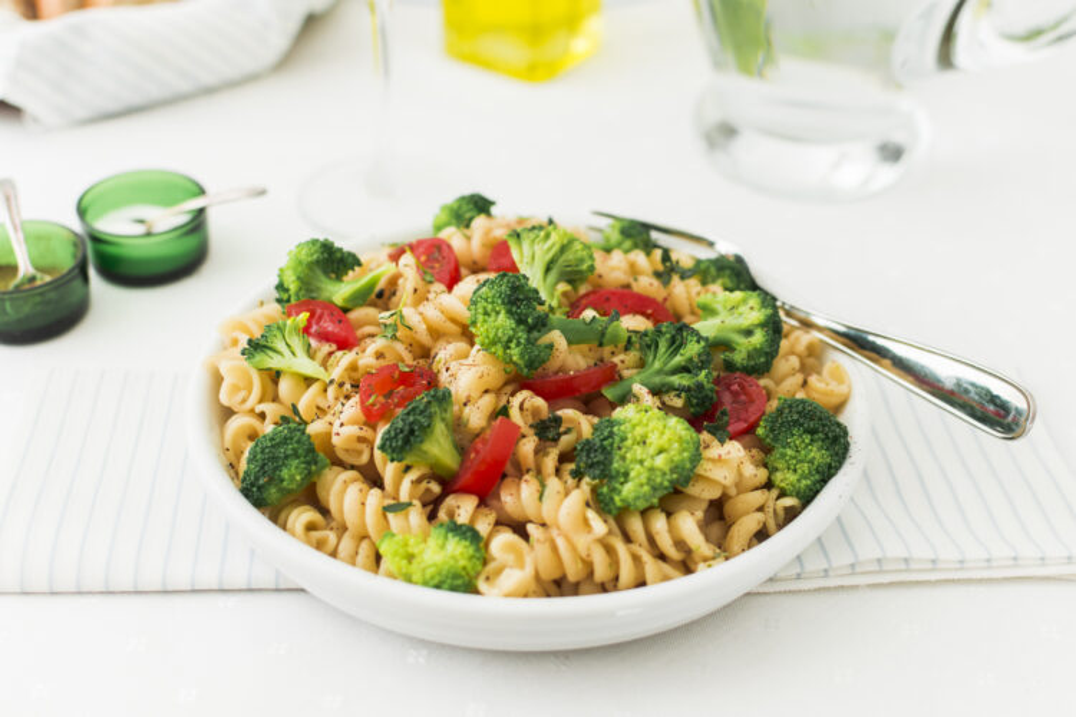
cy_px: 358
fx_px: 1569
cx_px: 538
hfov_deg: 37.9
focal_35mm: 52
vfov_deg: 25.8
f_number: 3.2
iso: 500
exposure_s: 1/60
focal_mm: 35
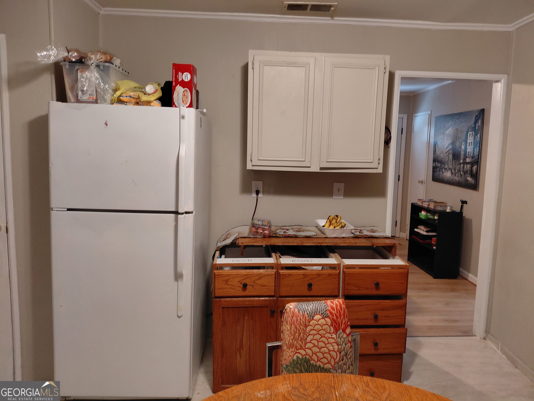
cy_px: 200
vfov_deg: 54.9
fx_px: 386
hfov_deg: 69.4
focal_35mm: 25
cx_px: 267
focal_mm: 4.69
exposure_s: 1/40
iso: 400
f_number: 1.8
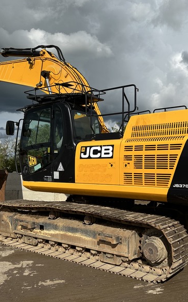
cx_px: 122
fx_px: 287
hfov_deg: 36.0
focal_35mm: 35
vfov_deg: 55.3
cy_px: 150
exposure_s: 1/9709
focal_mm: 6.86
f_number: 1.78
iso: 80
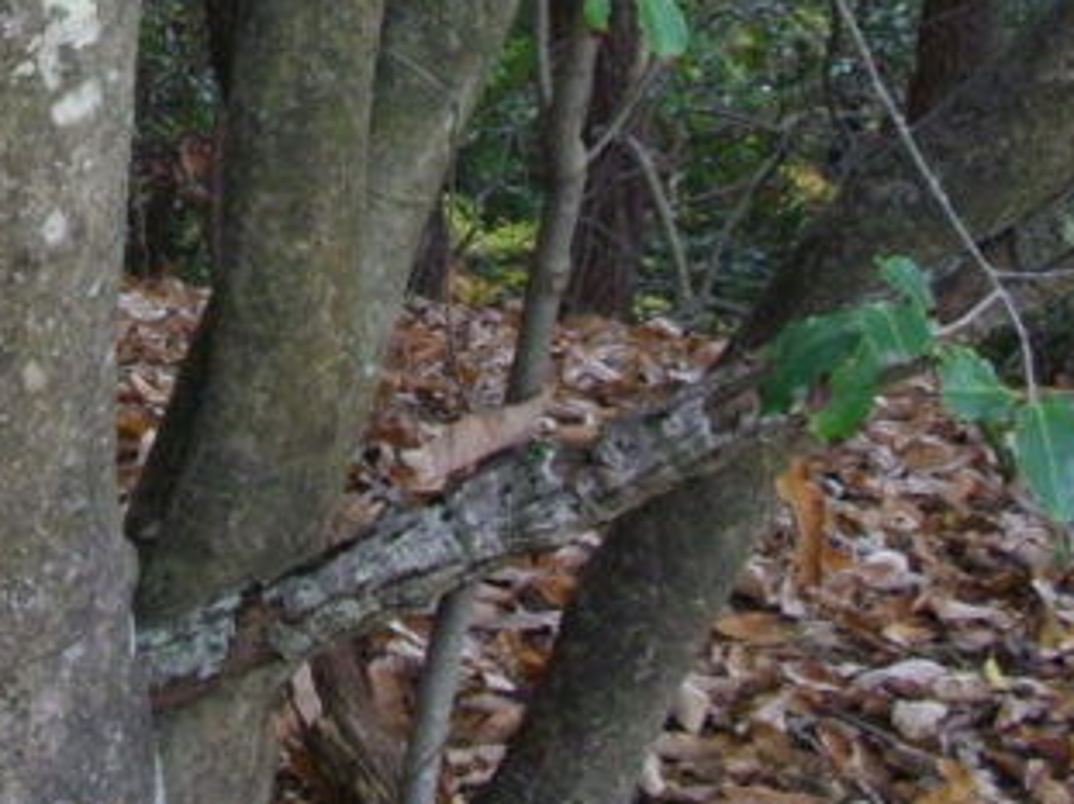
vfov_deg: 11.6
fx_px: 3784
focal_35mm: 122
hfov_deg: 15.6
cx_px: -218
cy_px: -418
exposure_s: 1/80
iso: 200
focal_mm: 6.2
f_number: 2.8
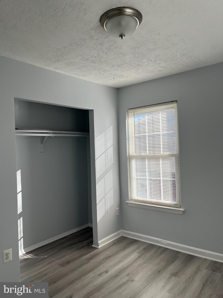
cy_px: 149
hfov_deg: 53.1
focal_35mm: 26
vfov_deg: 67.3
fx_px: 223
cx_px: 112
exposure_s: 1/611
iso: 50
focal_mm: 5.1
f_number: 1.6
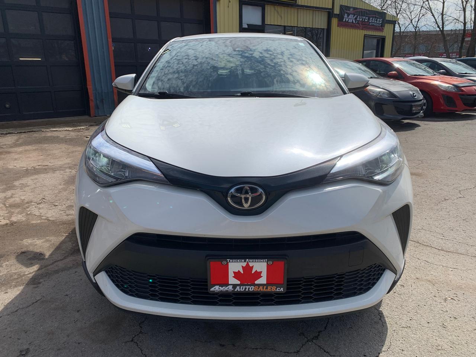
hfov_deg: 67.3
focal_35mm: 26
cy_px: 178
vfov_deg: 53.1
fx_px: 358
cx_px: 238
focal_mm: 4.25
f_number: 1.8
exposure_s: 1/3788
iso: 25
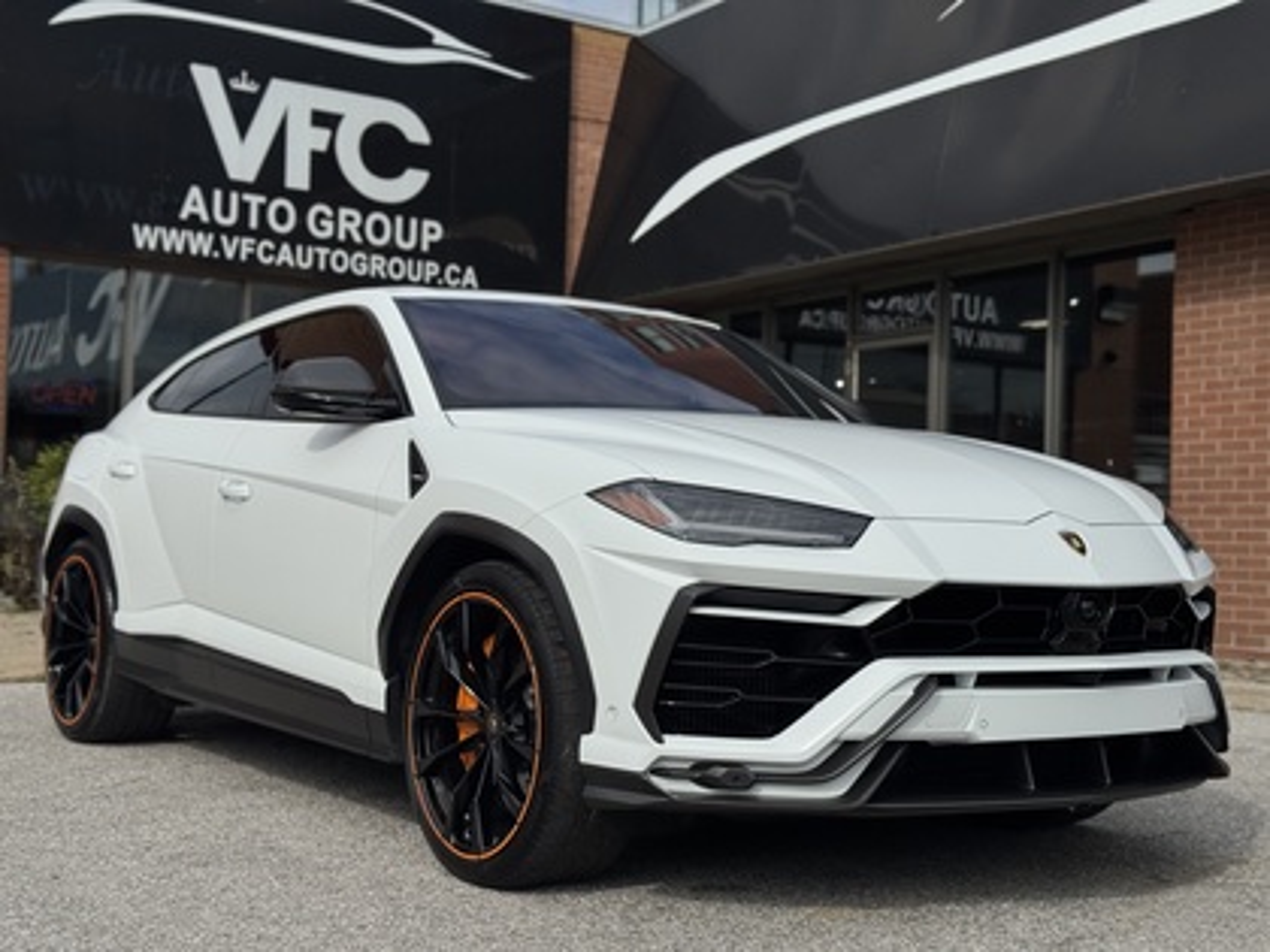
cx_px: 635
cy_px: 476
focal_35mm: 48
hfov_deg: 39.7
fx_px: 1761
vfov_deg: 30.3
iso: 64
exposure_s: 1/9009
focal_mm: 6.76
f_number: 1.78
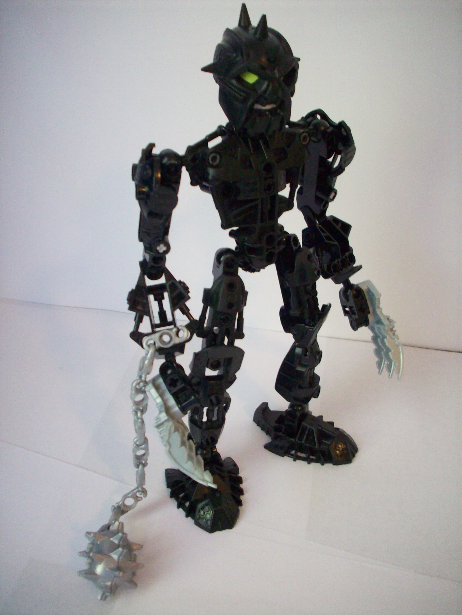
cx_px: 231
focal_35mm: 37
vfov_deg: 50.1
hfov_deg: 38.7
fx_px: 658
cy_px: 308
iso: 160
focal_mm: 6.2
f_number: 2.8
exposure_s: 1/11.6
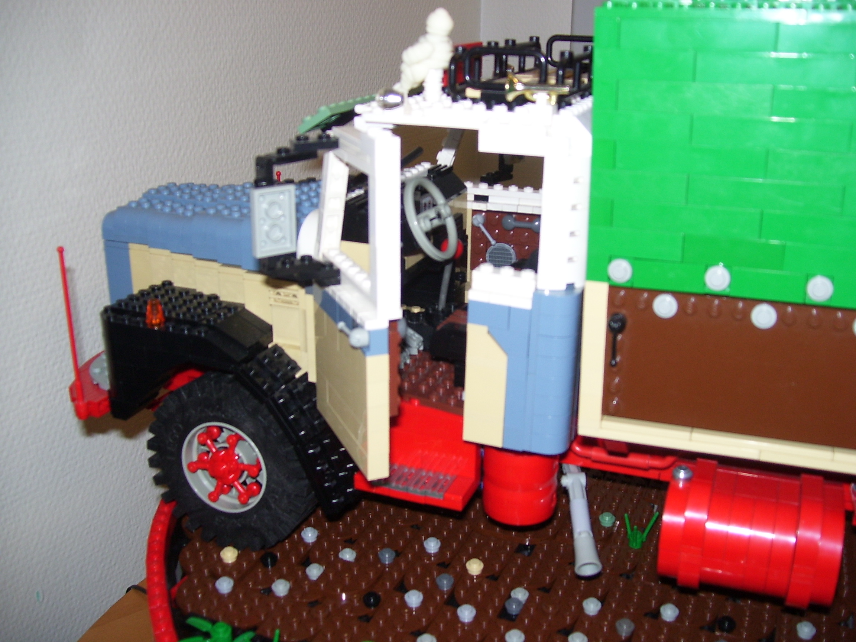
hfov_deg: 51.4
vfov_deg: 39.7
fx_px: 890
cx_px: 428
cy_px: 321
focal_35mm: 36
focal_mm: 6
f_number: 2.7
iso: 80
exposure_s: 1/60
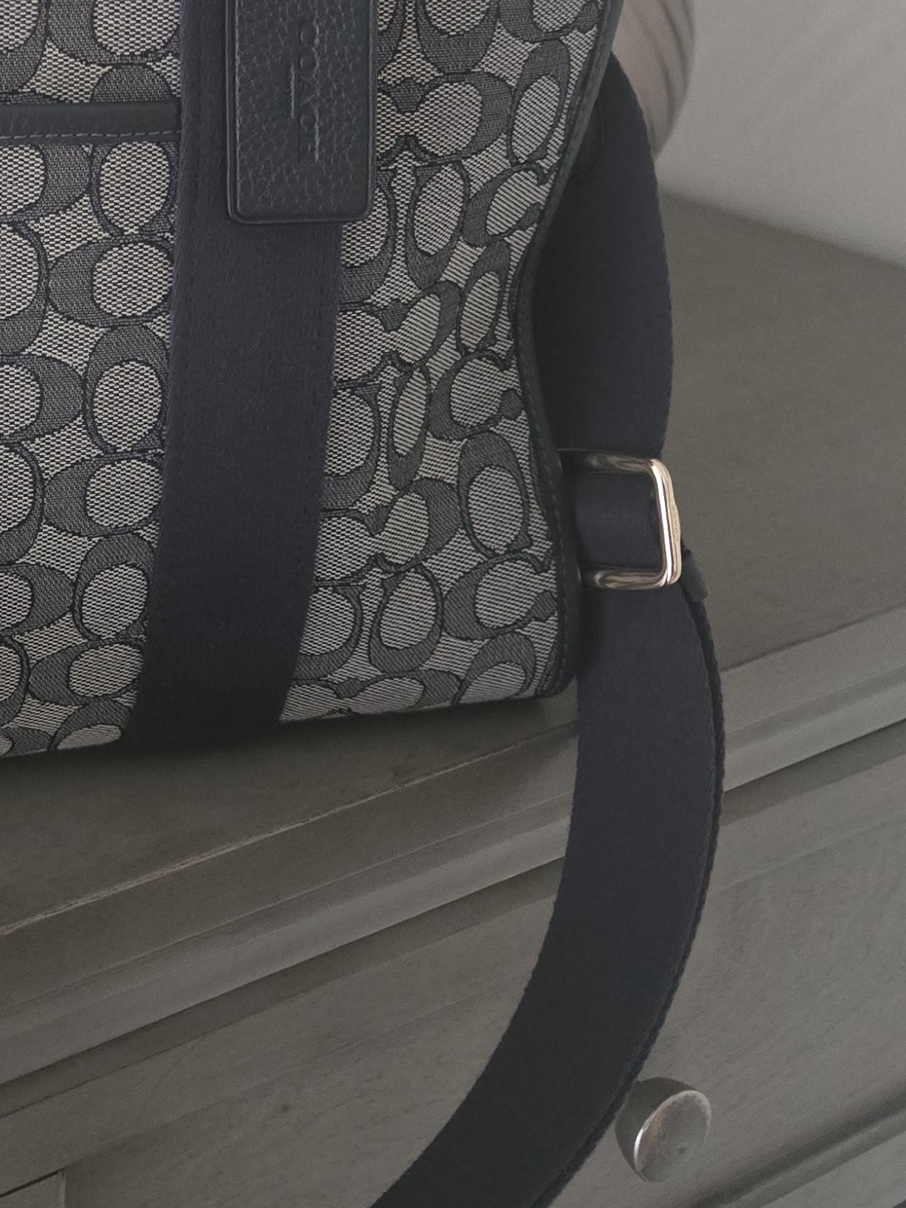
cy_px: 237
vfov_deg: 33.3
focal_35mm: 56
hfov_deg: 24.5
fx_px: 1954
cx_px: -63
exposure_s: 1/20
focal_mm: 5.4
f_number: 1.8
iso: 1250
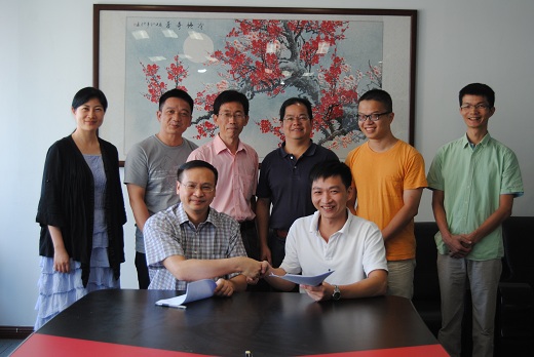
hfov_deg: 35.0
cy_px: 178
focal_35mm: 57
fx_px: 846
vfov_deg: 23.8
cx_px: 267
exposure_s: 1/30
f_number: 4.8
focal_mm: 38
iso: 200
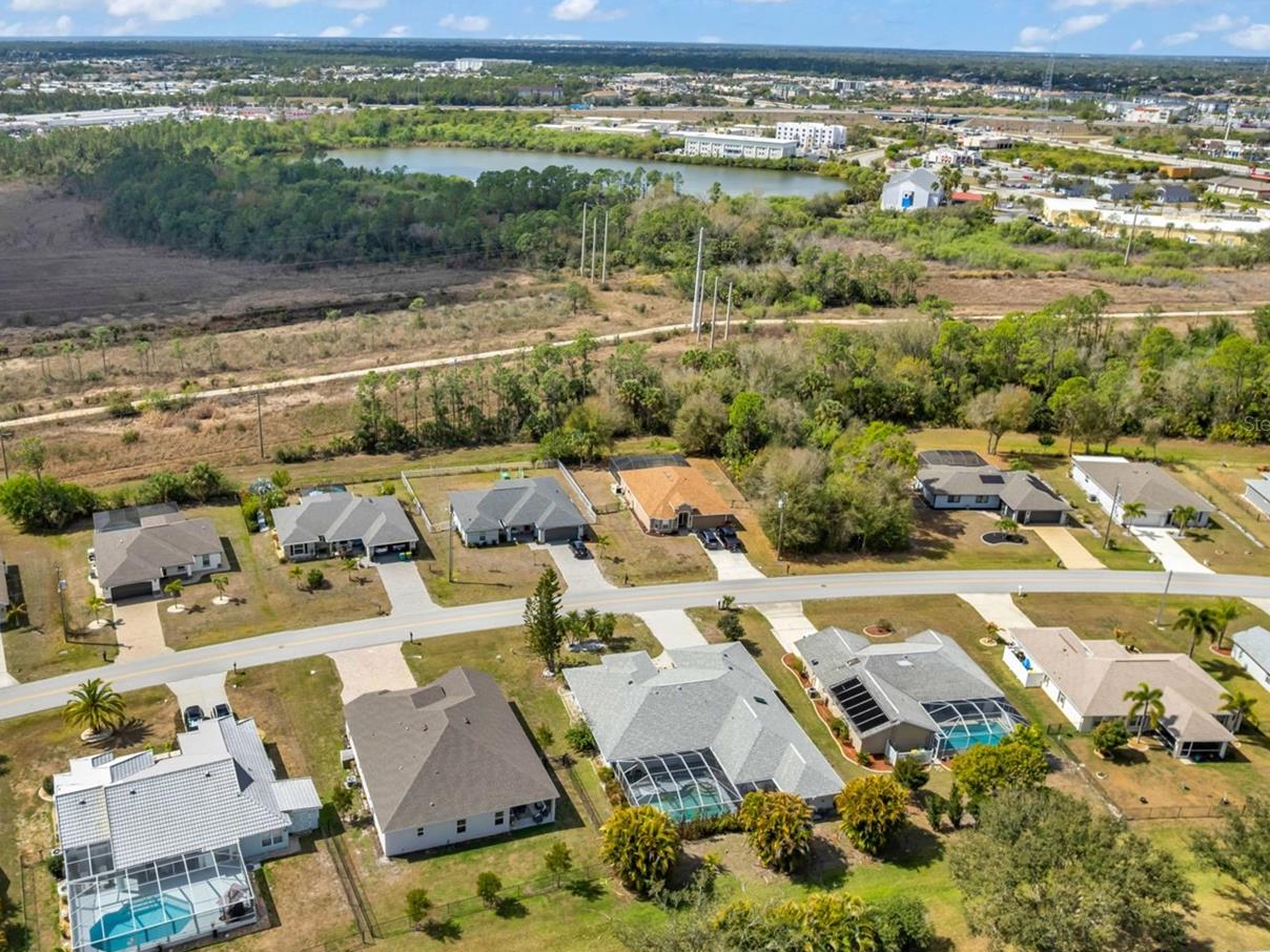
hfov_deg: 62.8
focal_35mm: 28
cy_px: 423
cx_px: 496
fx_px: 1027
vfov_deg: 49.6
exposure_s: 1/2000
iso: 100
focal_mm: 8.38
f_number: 2.8
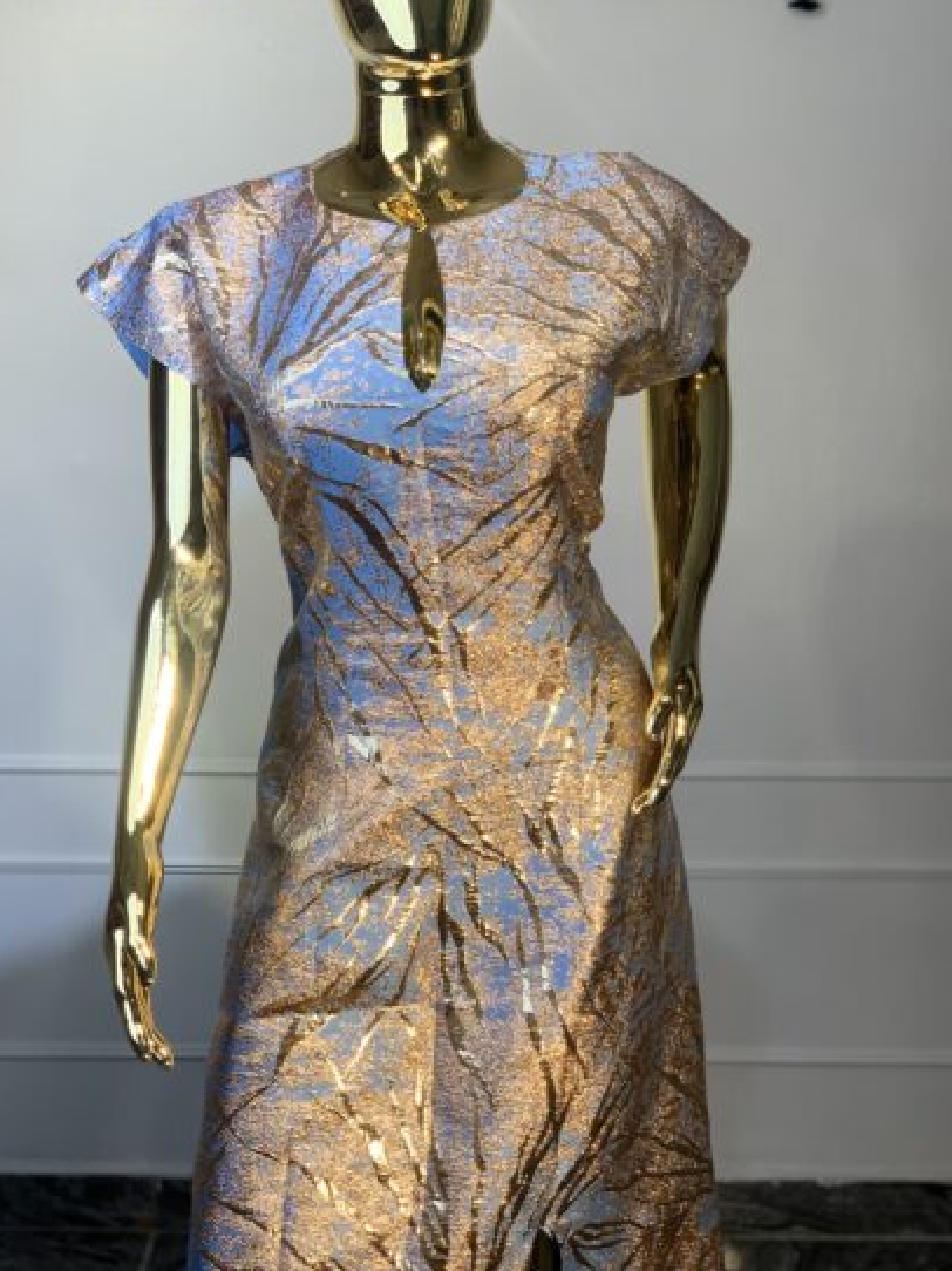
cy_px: 533
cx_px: 450
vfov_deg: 30.2
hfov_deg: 22.9
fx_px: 2349
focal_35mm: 64
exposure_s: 1/115
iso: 32
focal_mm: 6
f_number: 2.4
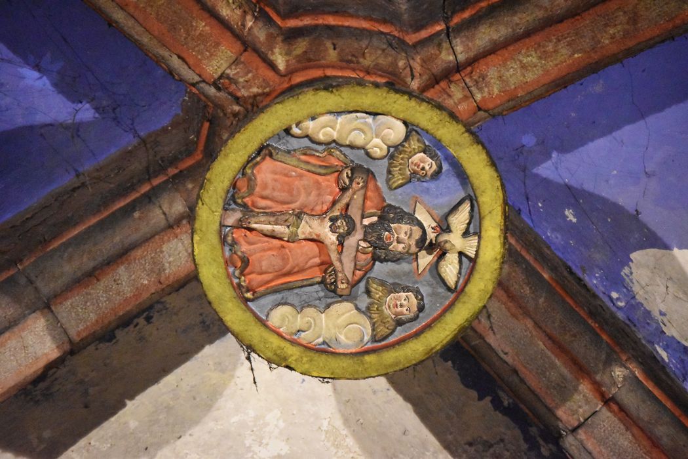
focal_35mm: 232
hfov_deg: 8.9
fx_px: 4443
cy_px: 230
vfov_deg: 5.9
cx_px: 344
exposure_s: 1/125
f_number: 5.3
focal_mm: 155
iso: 12800
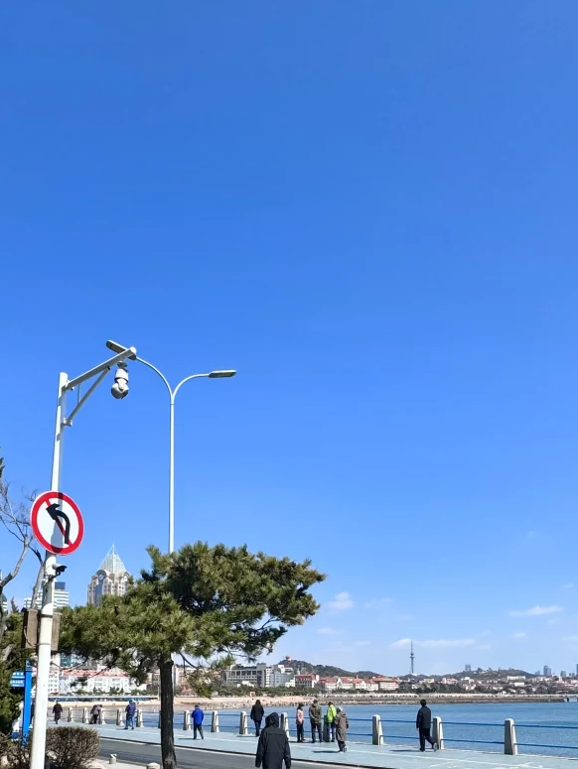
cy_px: 669
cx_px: 243
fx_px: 578
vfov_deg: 59.0
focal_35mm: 26
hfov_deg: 52.9
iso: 50
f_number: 2.2
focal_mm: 2.22
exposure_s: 1/2415
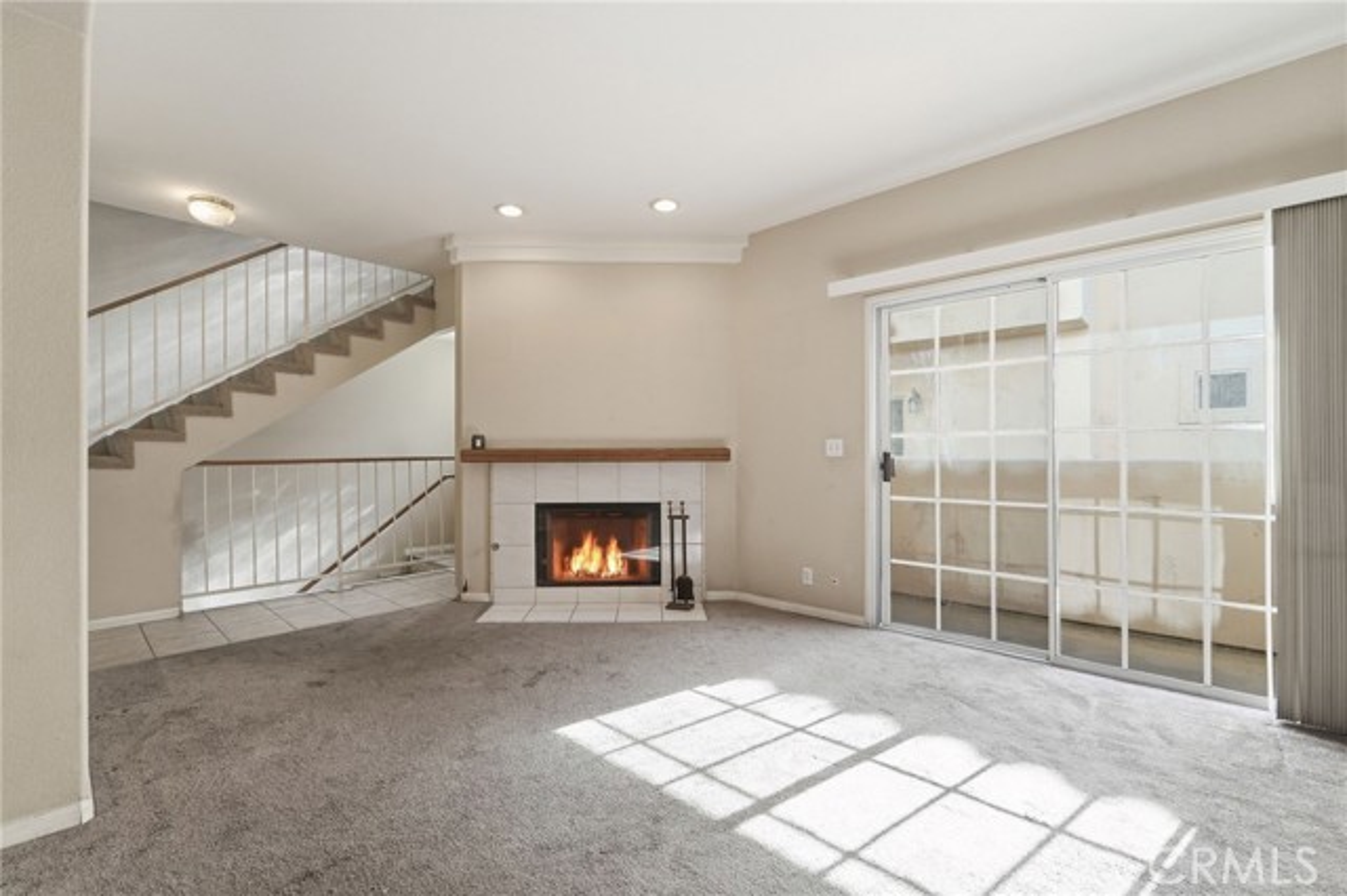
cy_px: 448
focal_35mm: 14
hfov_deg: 104.3
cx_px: 674
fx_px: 524
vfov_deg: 81.1
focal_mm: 14
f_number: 8
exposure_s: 1/250
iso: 200
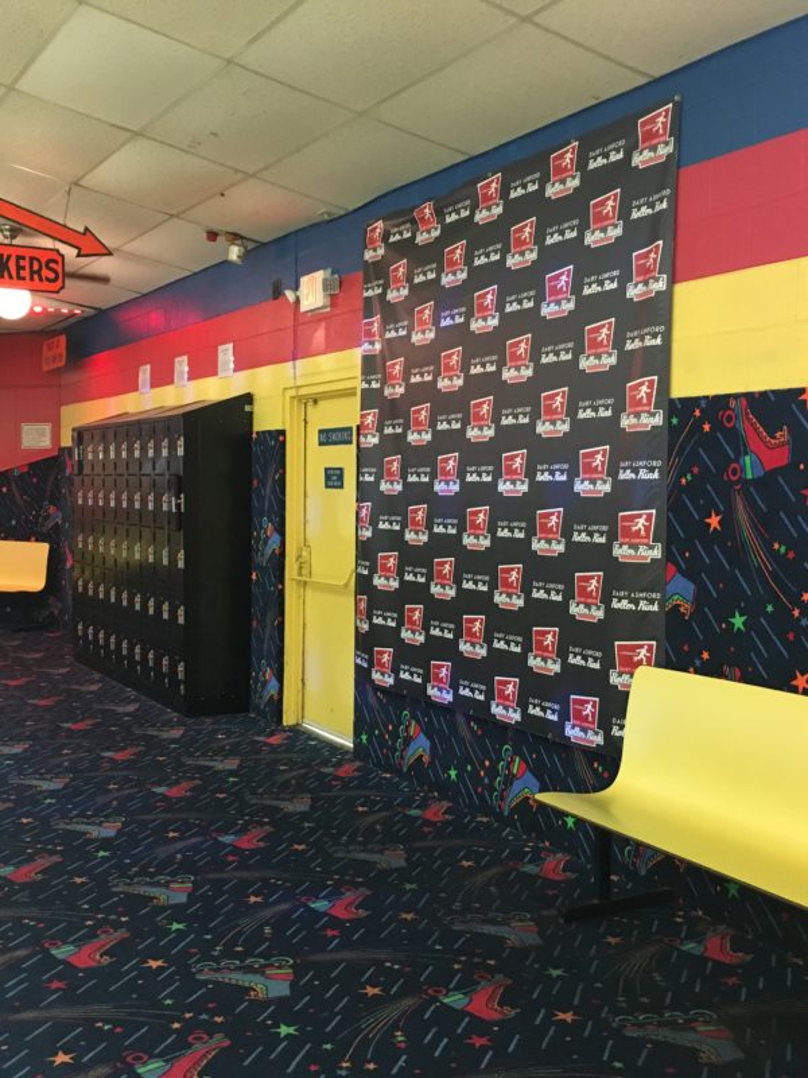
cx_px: 404
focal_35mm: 29
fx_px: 903
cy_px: 539
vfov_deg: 61.7
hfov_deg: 48.2
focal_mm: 4.15
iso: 200
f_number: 2.2
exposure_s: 1/20
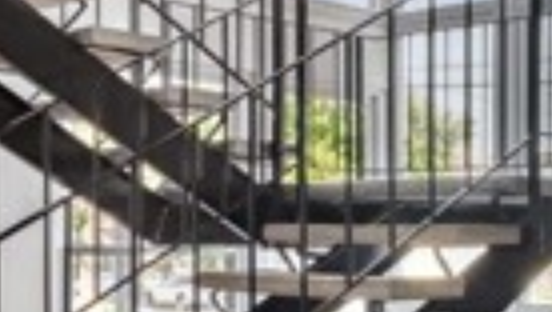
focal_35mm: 68
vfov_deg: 17.5
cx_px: 792
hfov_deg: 24.9
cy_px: 280
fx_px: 996
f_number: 9
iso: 100
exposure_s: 1/20
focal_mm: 14
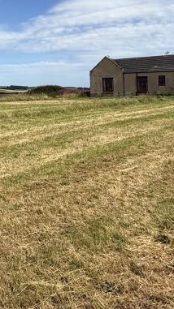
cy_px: 75
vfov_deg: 47.5
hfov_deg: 27.5
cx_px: 5
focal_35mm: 41
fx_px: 337
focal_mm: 2.22
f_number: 2.2
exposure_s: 1/3663
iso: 50
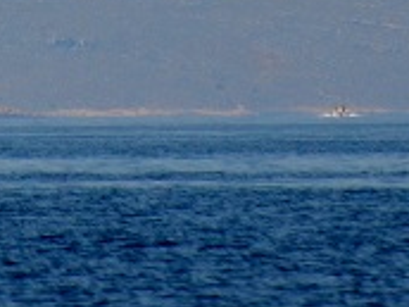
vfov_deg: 0.7
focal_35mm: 2168
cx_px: 1
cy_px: -391
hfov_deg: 0.9
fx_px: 25616
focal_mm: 260
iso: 400
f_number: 5.6
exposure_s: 1/2500
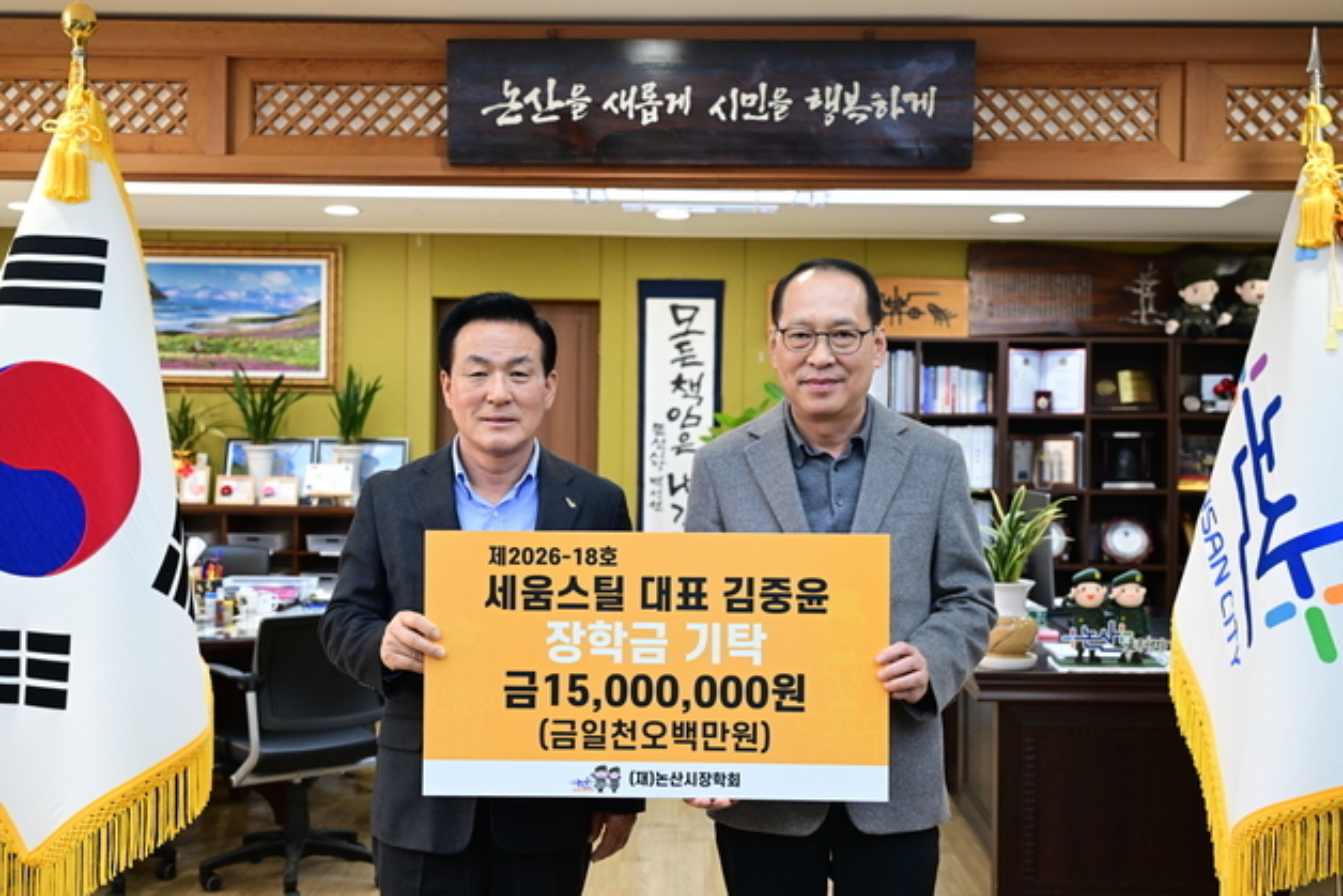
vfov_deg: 33.4
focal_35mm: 40
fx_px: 1492
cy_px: 448
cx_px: 672
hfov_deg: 48.4
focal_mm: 40
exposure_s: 1/160
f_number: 4
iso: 1250
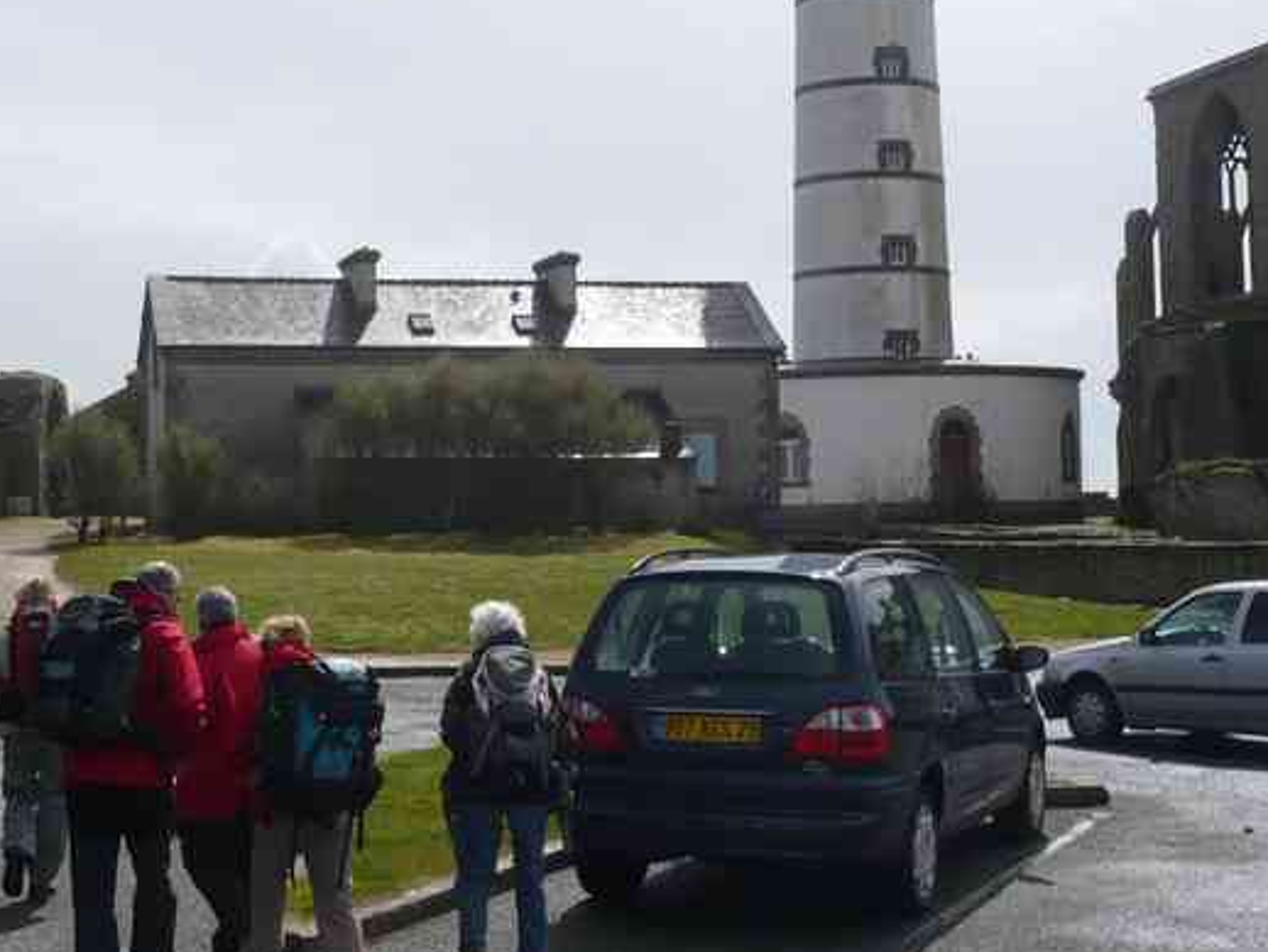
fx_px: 2199
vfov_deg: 24.4
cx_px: 539
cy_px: 392
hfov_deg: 32.1
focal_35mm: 60
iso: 100
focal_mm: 5.8
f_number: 8
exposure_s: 1/400
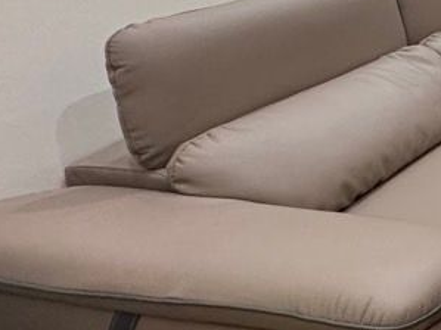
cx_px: 726
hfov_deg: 24.9
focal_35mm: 48
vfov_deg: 27.3
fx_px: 611
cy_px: -47
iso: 250
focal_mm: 2.22
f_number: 2.2
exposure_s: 1/100
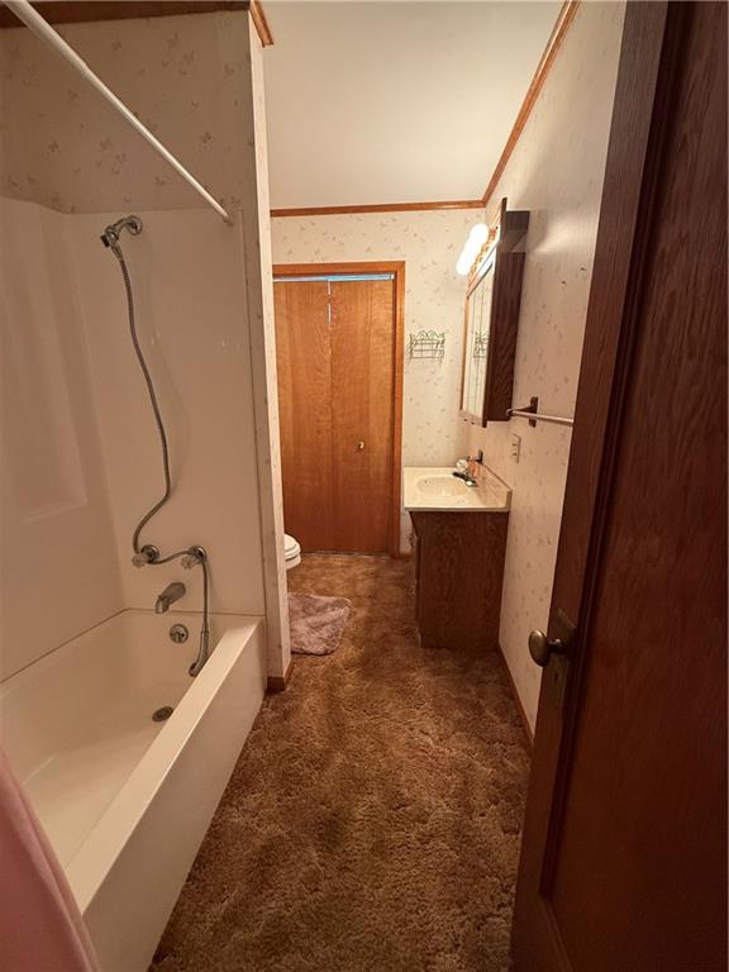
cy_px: 486
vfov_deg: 102.1
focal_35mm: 14
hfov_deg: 85.7
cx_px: 364
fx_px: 393
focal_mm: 2.22
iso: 400
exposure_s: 1/60
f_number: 2.2
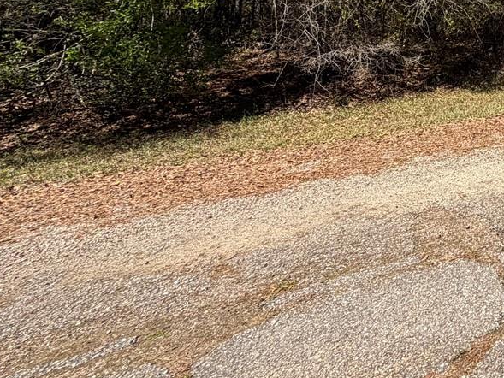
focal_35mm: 38
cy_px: -42
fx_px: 553
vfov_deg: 32.9
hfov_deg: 37.0
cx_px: 608
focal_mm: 2.22
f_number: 2.2
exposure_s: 1/770
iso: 32
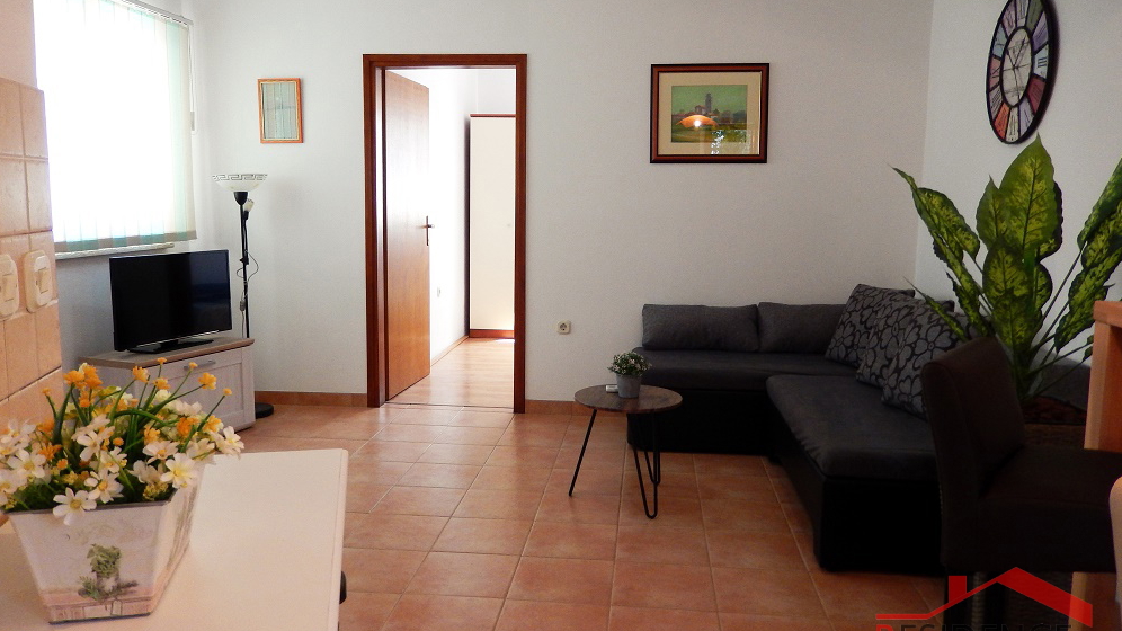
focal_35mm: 28
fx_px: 833
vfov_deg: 41.5
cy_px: 301
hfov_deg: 67.9
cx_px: 566
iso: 250
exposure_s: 1/30
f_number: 3.4
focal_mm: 4.5
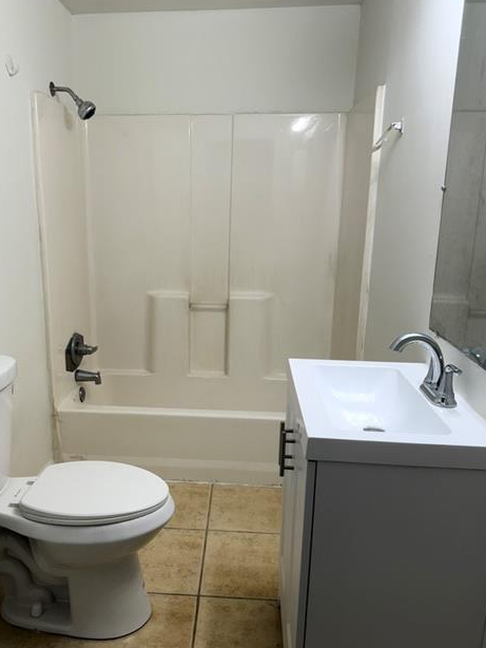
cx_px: 197
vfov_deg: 59.9
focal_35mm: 30
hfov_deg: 46.6
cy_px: 343
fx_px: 561
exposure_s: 1/120
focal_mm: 6.76
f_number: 1.78
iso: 64
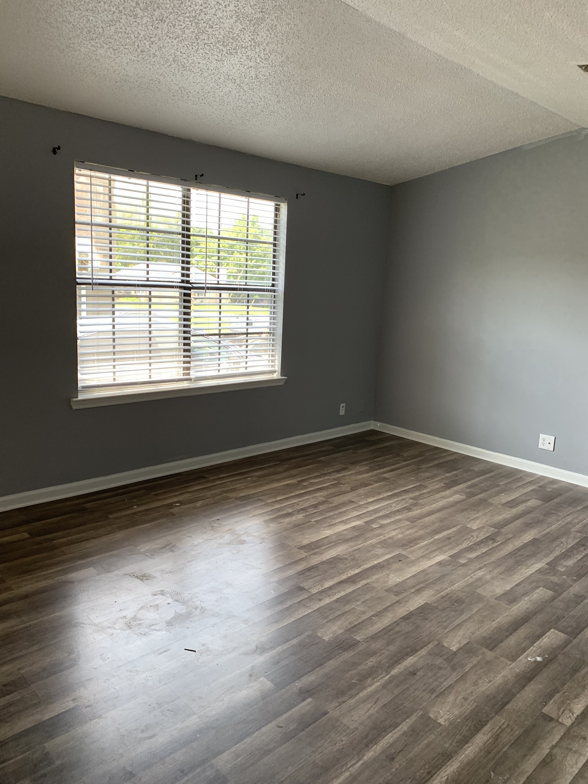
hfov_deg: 53.1
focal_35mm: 26
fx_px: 589
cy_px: 392
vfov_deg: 67.3
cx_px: 294
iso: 80
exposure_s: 1/121
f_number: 1.8
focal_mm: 4.25
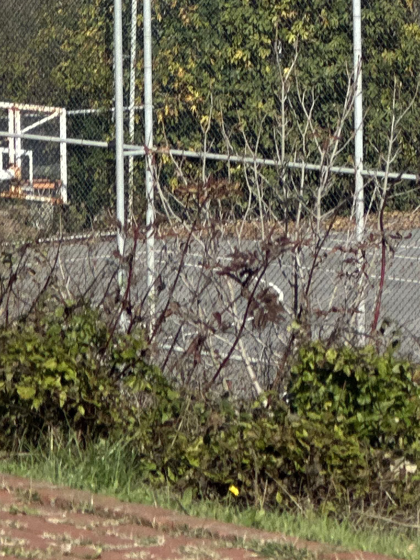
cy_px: -202
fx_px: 4917
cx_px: 387
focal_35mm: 304
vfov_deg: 6.5
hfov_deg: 4.9
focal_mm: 9
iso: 32
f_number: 2.8
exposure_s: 1/664
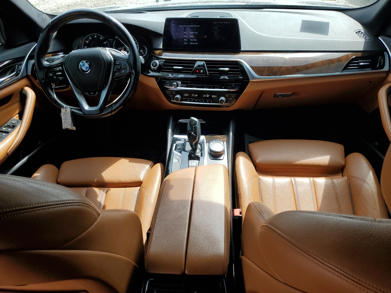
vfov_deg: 53.1
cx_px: 196
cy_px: 146
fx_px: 294
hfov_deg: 67.3
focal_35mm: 26
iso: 50
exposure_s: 1/1000
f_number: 1.5
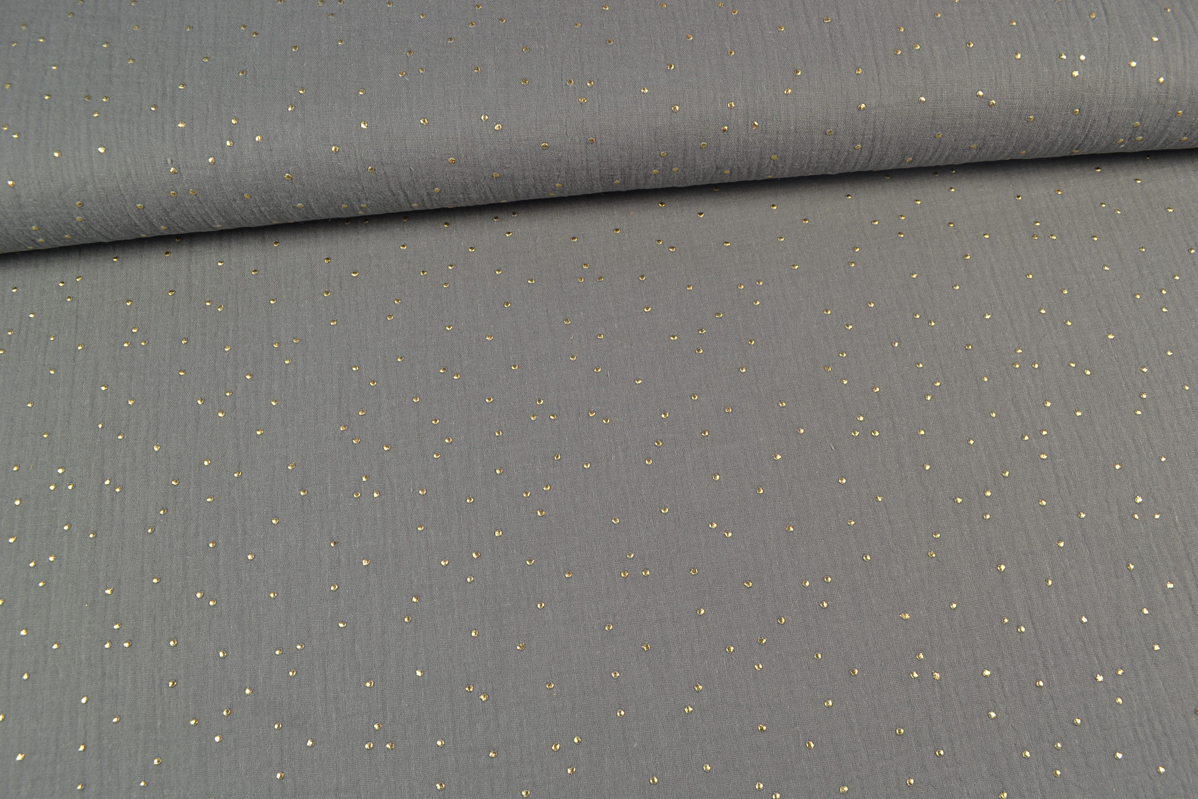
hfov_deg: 67.4
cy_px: 400
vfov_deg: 47.9
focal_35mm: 27
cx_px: 599
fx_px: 898
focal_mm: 18
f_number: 8
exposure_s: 1/15
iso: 100
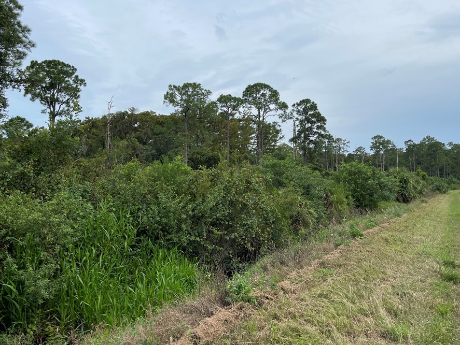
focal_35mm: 30
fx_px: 399
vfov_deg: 46.7
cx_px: 202
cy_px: 147
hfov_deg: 59.8
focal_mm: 5.1
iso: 32
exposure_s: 1/2924
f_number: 1.6
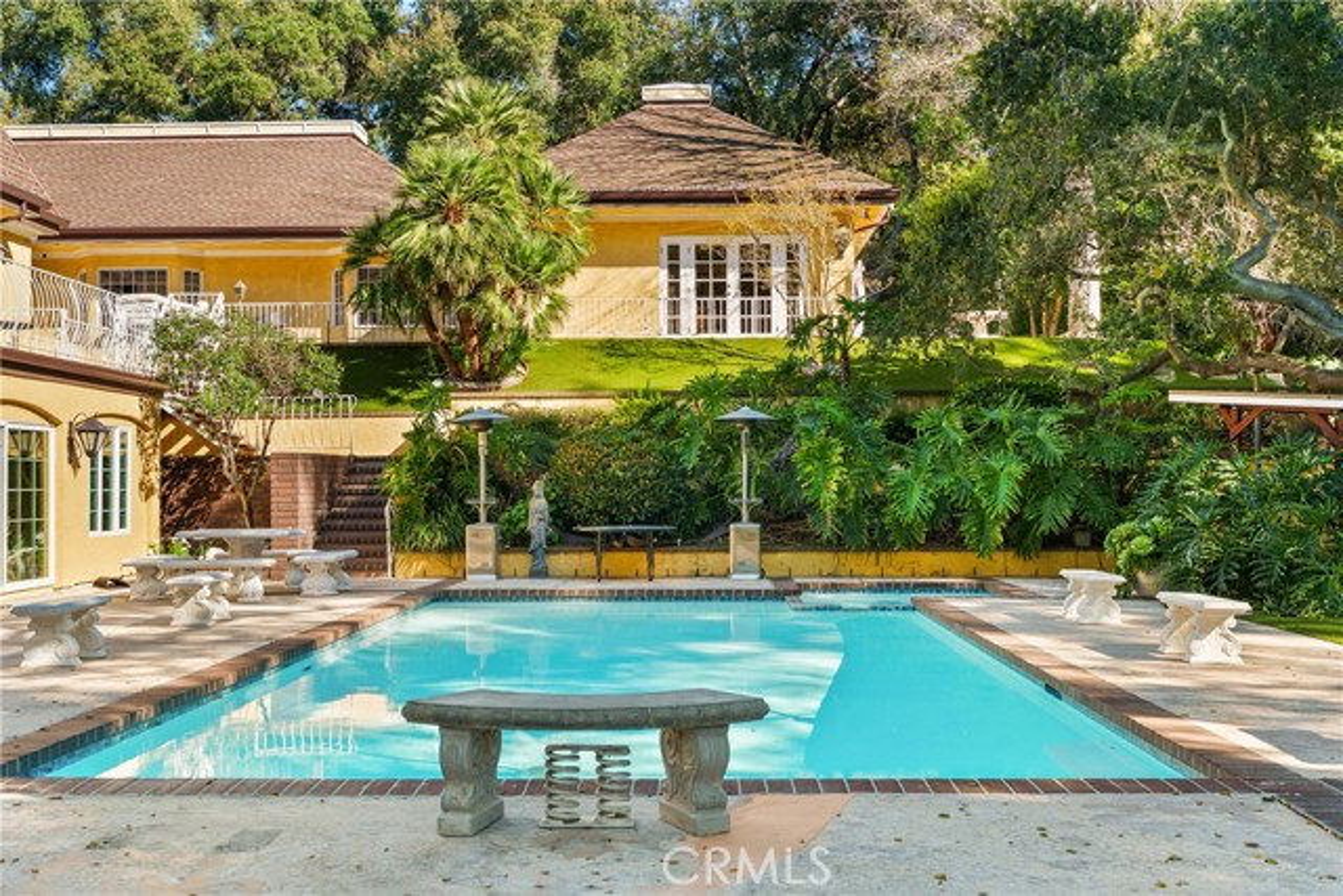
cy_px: 448
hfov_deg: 46.4
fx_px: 1567
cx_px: 672
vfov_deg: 31.9
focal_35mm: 42
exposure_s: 1/15
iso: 250
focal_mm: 42
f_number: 8
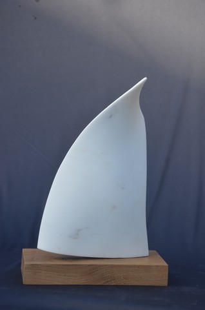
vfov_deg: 22.0
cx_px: 102
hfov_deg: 14.6
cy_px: 155
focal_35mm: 93
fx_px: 798
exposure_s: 1/200
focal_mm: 62
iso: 320
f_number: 7.1
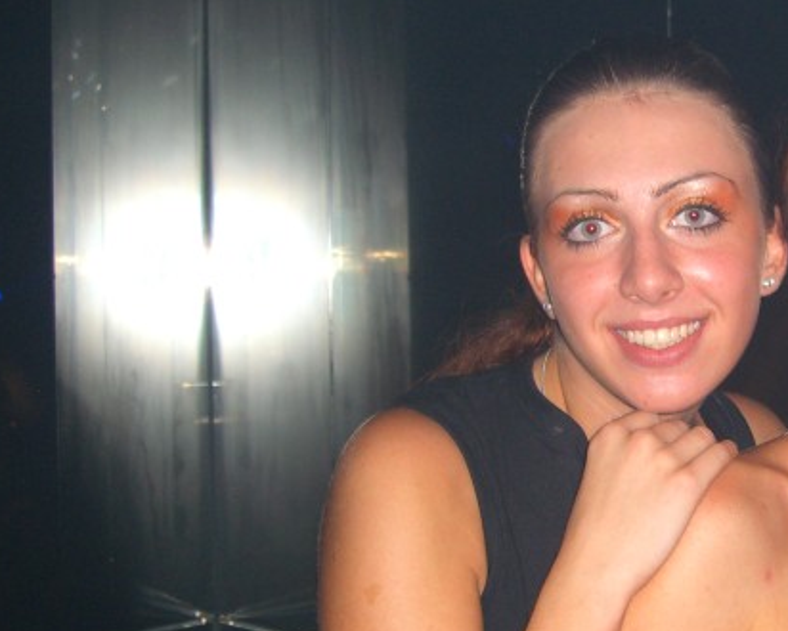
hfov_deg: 25.7
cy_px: 419
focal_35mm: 72
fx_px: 1680
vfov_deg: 21.2
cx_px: 683
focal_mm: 7.9
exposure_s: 1/60
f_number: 2.8
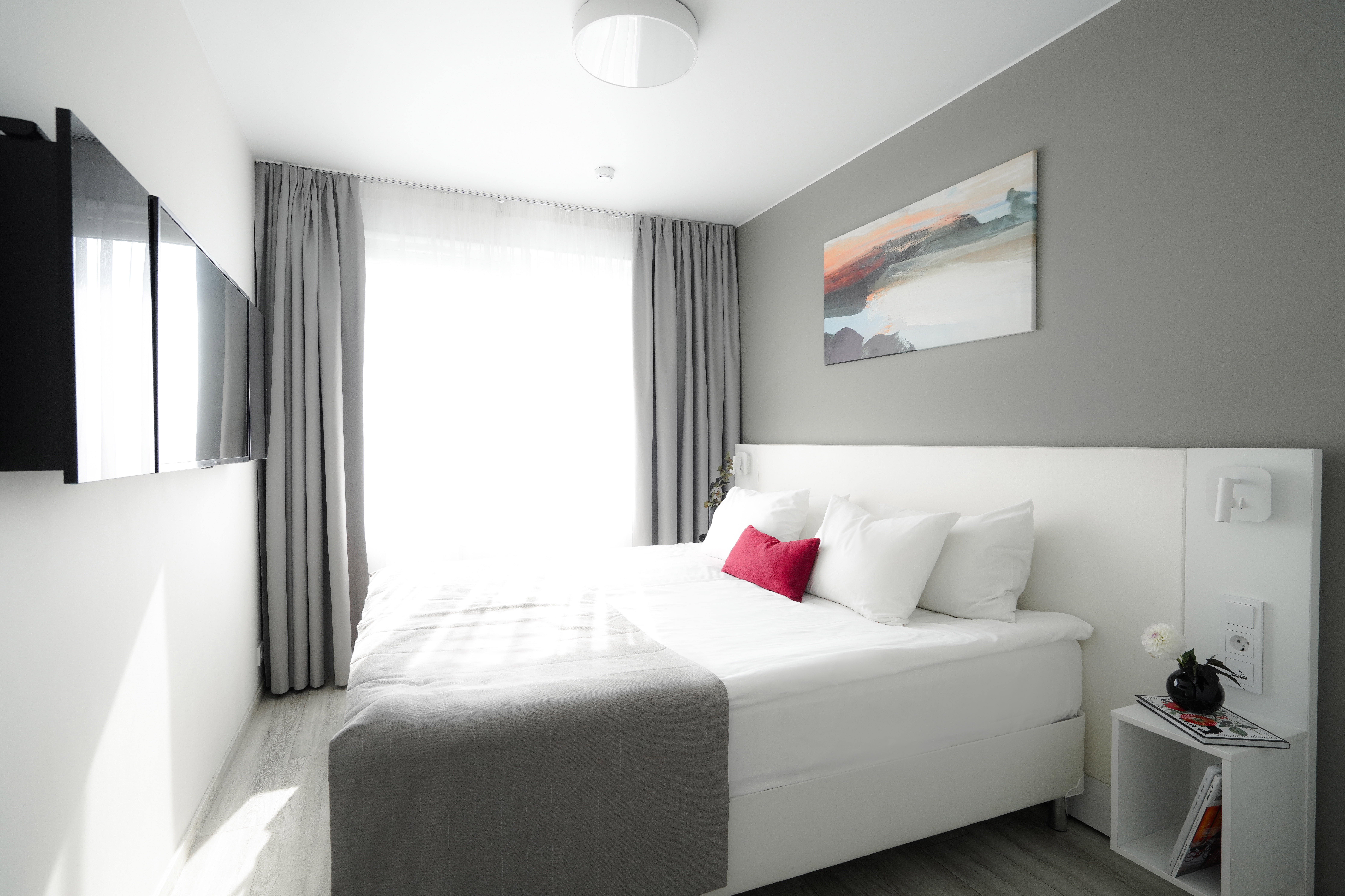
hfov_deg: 93.3
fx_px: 635
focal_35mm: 17
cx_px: 652
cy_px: 450
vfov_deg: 70.4
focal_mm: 16
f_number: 6.3
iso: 500
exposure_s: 1/160
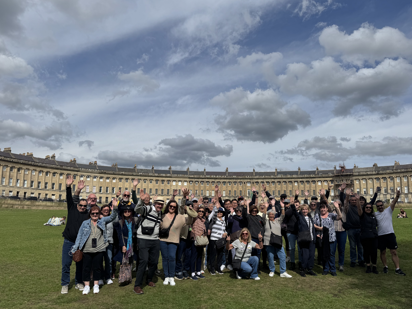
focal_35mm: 28
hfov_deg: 63.3
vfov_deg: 49.6
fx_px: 333
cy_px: 173
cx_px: 229
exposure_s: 1/9009
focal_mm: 6.76
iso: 80
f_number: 1.78
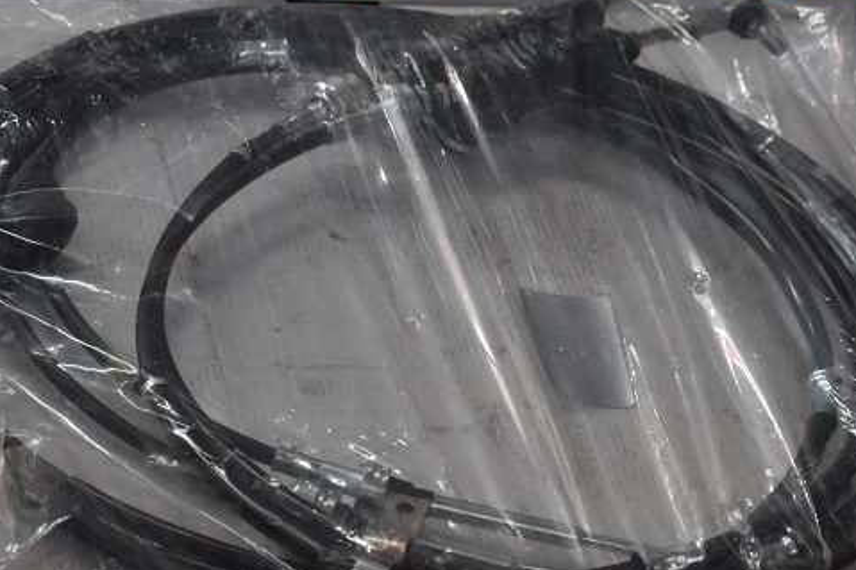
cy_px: 299
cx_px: 461
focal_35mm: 149
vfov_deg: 9.2
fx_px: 3541
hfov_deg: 13.8
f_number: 4.5
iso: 4000
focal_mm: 70
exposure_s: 1/125
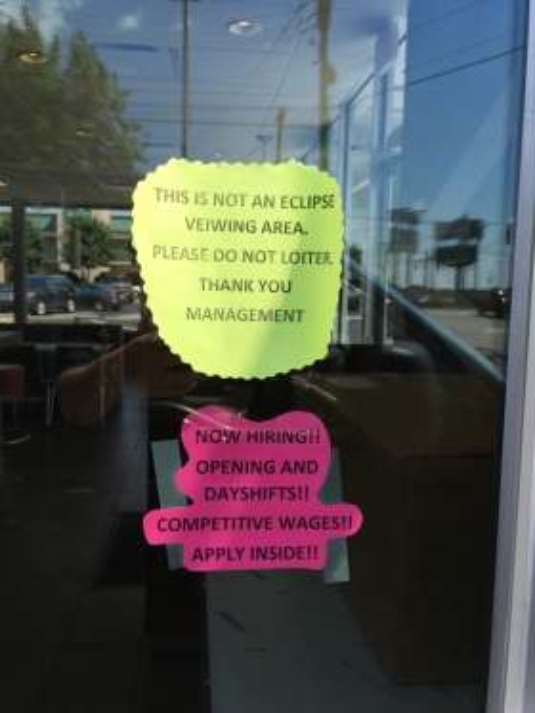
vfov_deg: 61.6
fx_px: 597
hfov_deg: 48.3
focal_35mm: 29
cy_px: 356
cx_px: 268
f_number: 2.2
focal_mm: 4.15
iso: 25
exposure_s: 1/1068
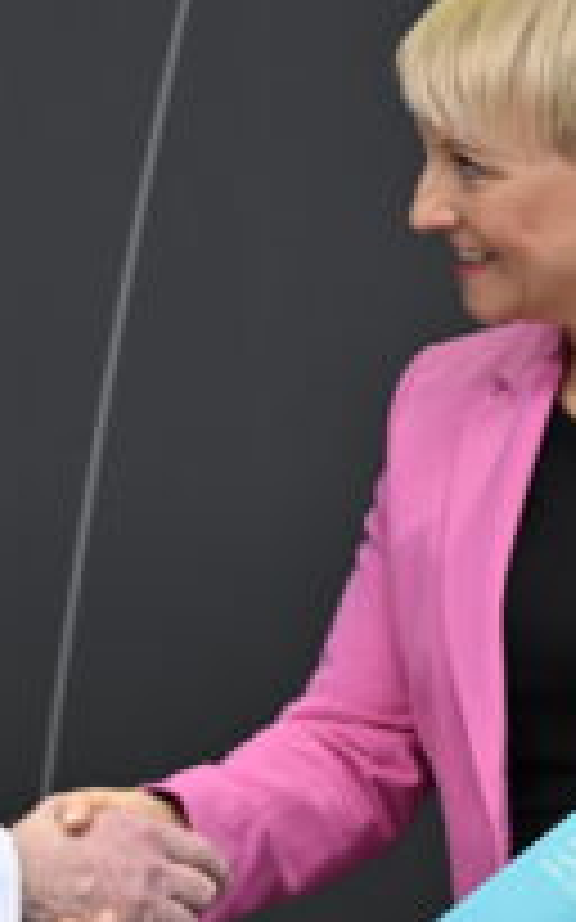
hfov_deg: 3.5
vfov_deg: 5.7
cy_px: 382
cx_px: 202
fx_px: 9300
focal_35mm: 370
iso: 1000
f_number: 4
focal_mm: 165
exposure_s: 1/250
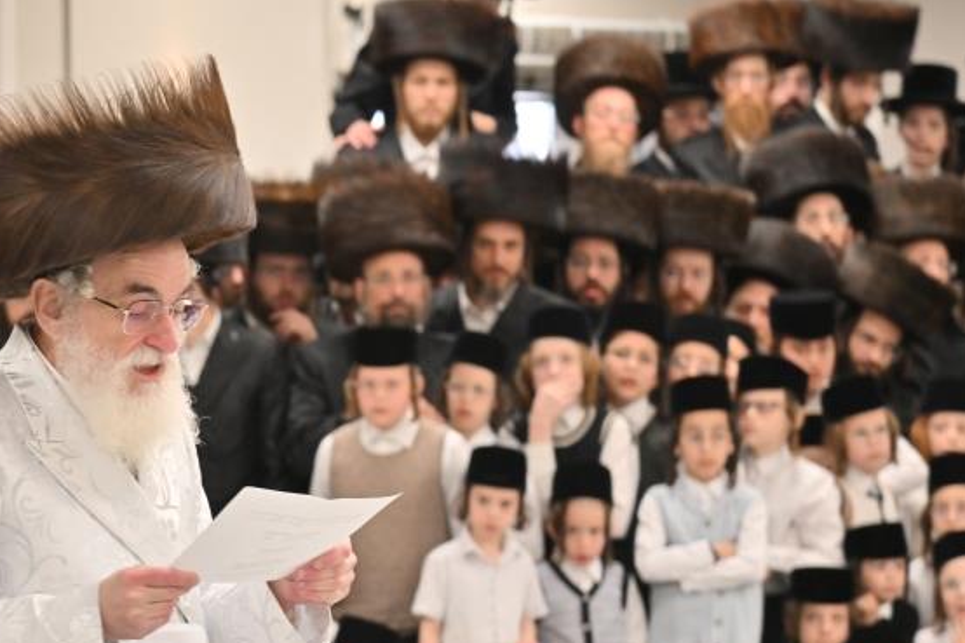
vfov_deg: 6.2
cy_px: 454
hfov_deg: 9.2
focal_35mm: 222
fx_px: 5949
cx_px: 111
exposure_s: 1/125
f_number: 6.3
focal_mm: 120
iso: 500
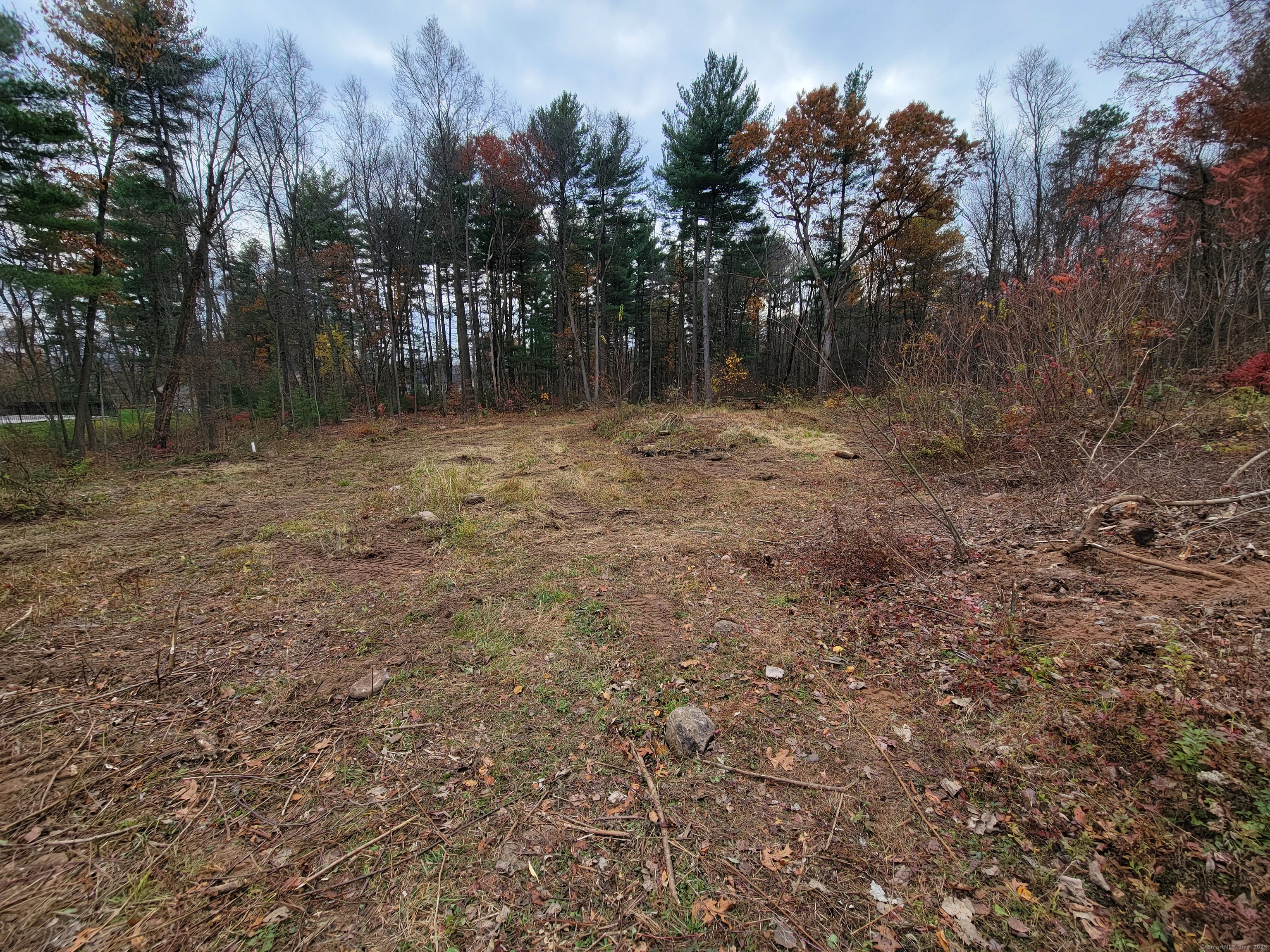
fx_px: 477
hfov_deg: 106.2
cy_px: 476
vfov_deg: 89.9
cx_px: 635
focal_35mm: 13
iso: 50
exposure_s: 1/580
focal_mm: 2.2
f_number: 2.2
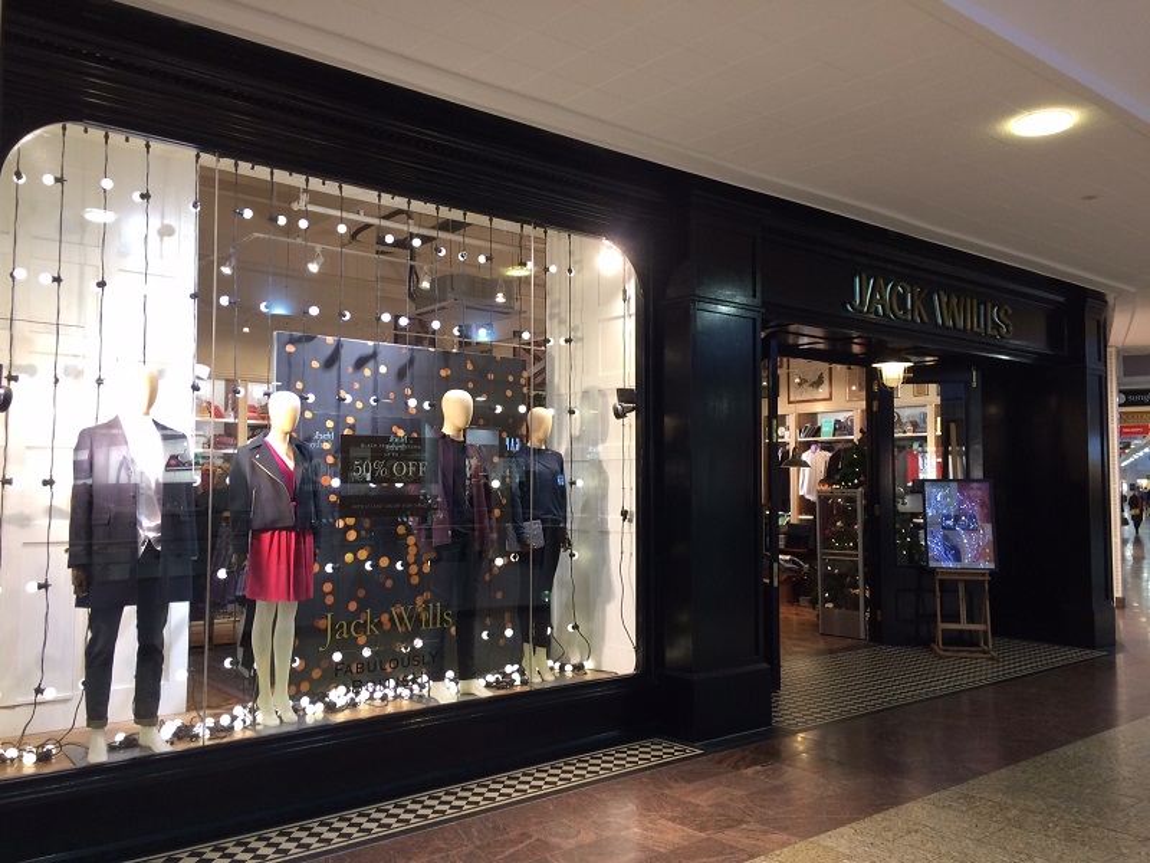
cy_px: 432
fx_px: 963
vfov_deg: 48.2
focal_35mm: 29
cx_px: 575
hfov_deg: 61.7
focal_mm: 4.15
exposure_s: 1/33
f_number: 2.2
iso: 100
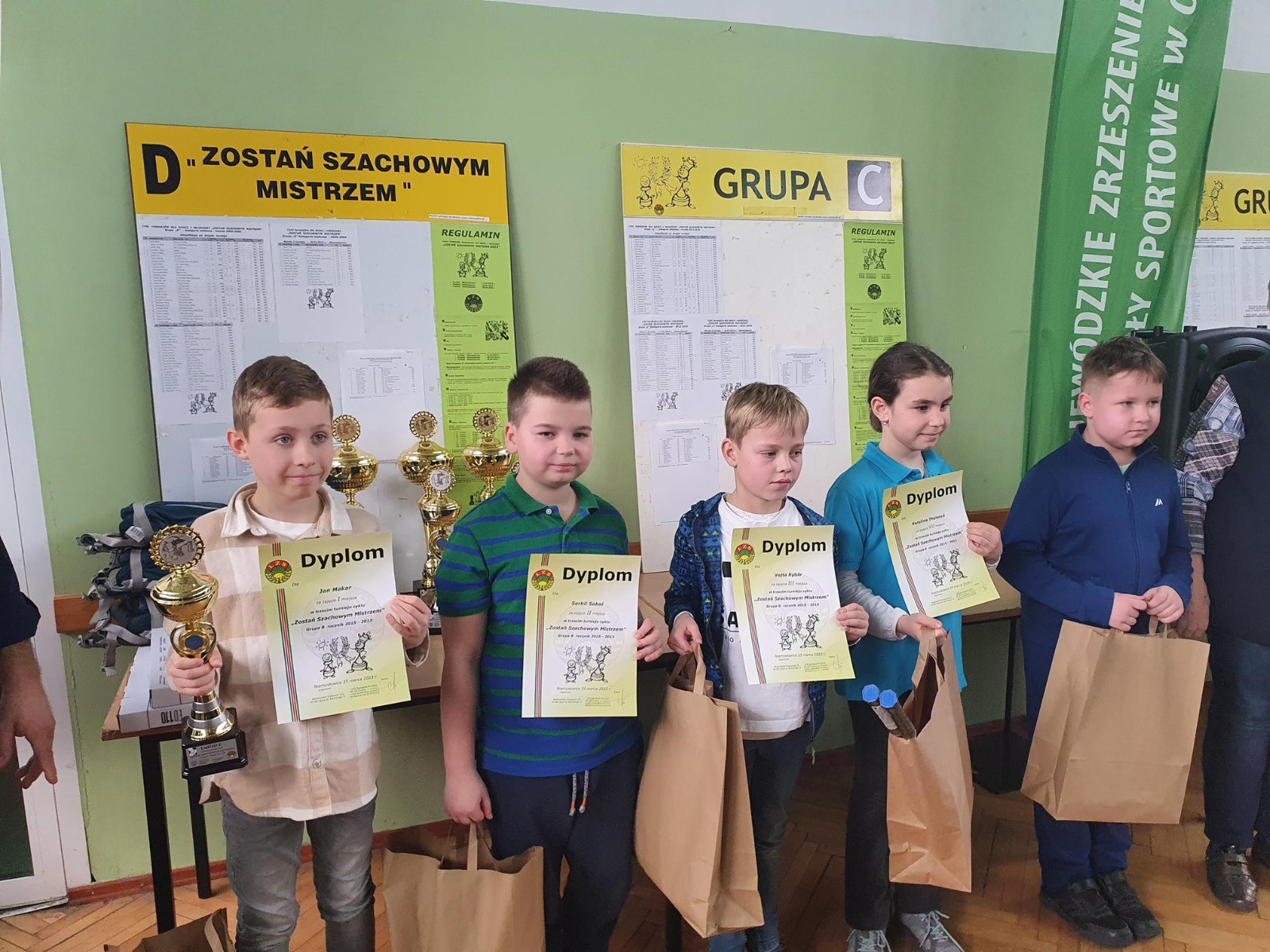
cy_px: 476
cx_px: 635
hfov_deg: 67.3
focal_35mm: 26
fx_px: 954
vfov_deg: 53.1
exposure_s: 1/100
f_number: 2.4
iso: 200
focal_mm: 4.32
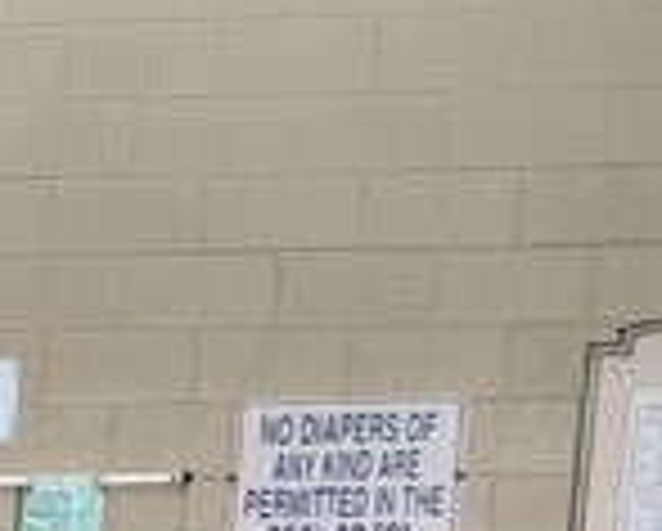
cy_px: 1026
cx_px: -1018
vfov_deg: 9.4
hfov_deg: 10.4
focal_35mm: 156
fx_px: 3061
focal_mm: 5.4
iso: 320
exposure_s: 1/120
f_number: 1.8
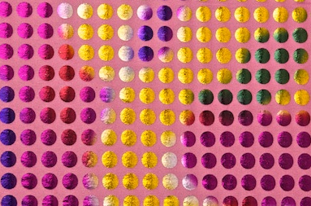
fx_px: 1721
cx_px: 175
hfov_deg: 10.3
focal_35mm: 200
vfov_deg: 6.8
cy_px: 96
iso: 800
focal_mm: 85
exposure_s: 1/800
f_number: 13
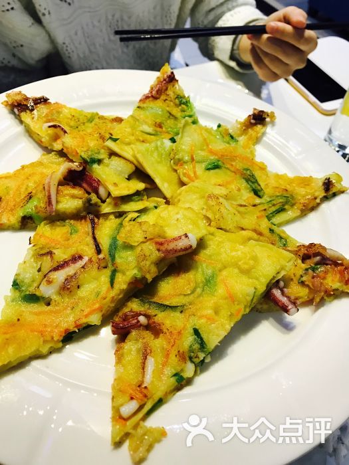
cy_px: 232
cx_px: 174
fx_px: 376
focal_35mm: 28
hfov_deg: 49.7
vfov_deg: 63.4
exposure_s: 1/33
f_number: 1.8
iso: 25
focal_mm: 3.99
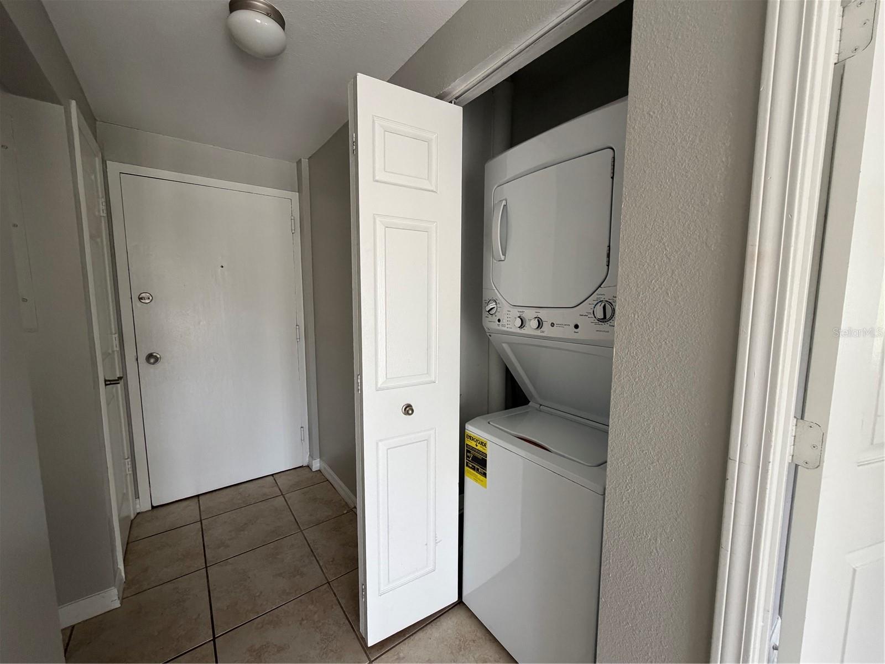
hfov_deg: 102.1
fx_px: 358
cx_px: 442
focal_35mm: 14
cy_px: 332
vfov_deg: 85.7
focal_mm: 2.22
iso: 200
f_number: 2.2
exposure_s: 1/121
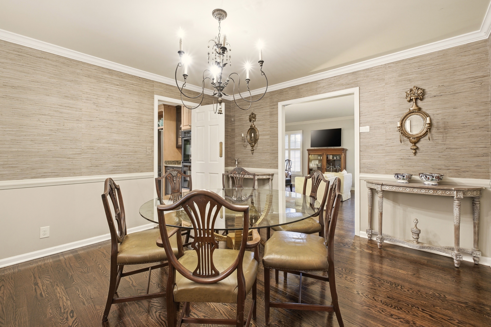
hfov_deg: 100.4
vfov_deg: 77.3
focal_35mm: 15
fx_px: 205
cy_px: 164
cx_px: 246
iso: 400
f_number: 9
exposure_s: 1/30
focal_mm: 10
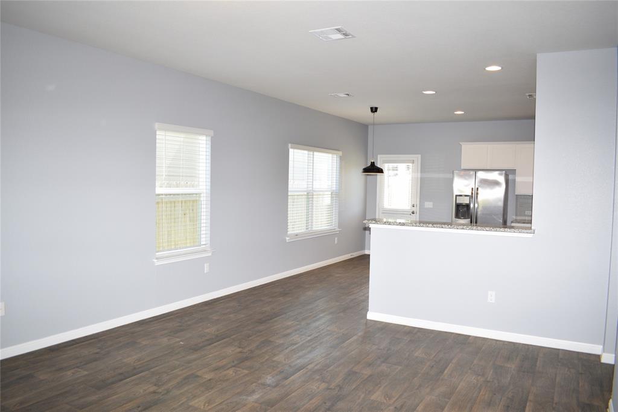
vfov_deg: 47.9
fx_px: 463
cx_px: 309
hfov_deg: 67.4
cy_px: 206
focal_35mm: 27
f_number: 4.5
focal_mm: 18
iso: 400
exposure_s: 1/80
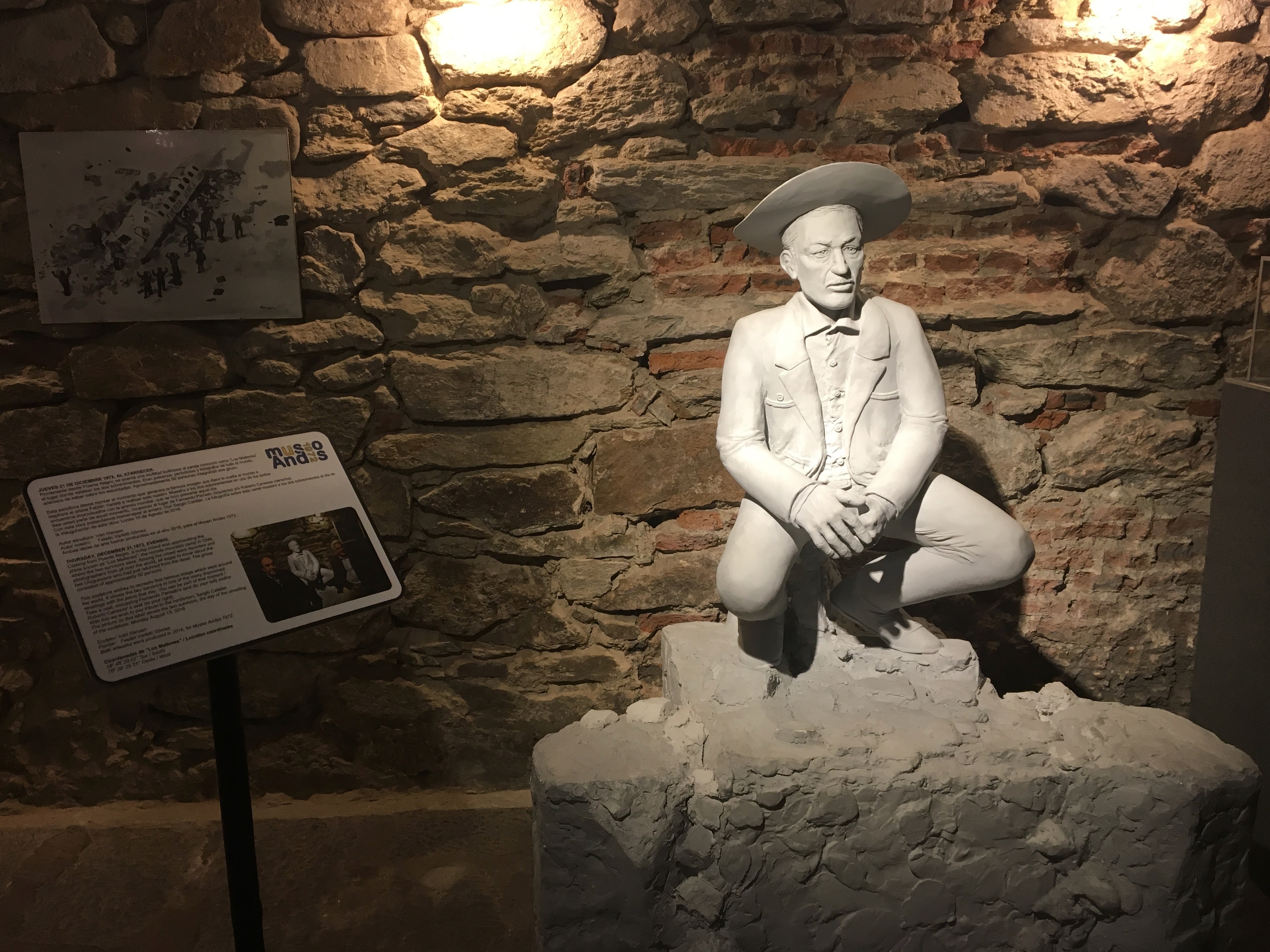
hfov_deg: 58.3
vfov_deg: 45.4
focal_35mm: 31
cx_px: 602
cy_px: 471
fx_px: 1137
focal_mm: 4.15
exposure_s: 1/33
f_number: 2.2
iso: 80
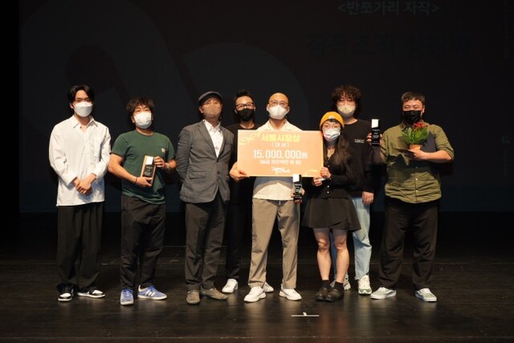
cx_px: 257
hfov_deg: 45.4
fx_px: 614
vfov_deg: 31.2
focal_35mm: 43
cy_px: 172
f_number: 5.6
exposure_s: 1/200
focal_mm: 29
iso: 800
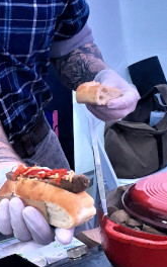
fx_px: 677
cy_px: 118
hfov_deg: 13.8
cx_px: -16
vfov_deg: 22.3
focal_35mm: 93
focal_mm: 4.15
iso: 25
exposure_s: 1/30
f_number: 2.2
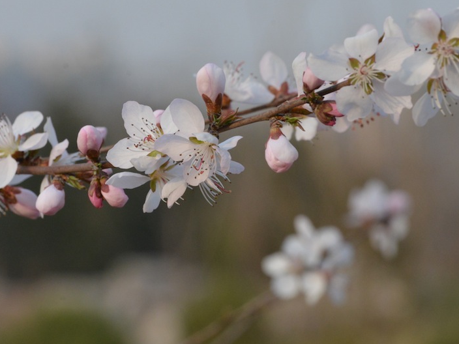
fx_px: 5715
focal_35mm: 431
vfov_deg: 3.5
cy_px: 141
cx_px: 237
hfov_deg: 4.6
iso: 1600
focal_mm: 195
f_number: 13
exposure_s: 1/640
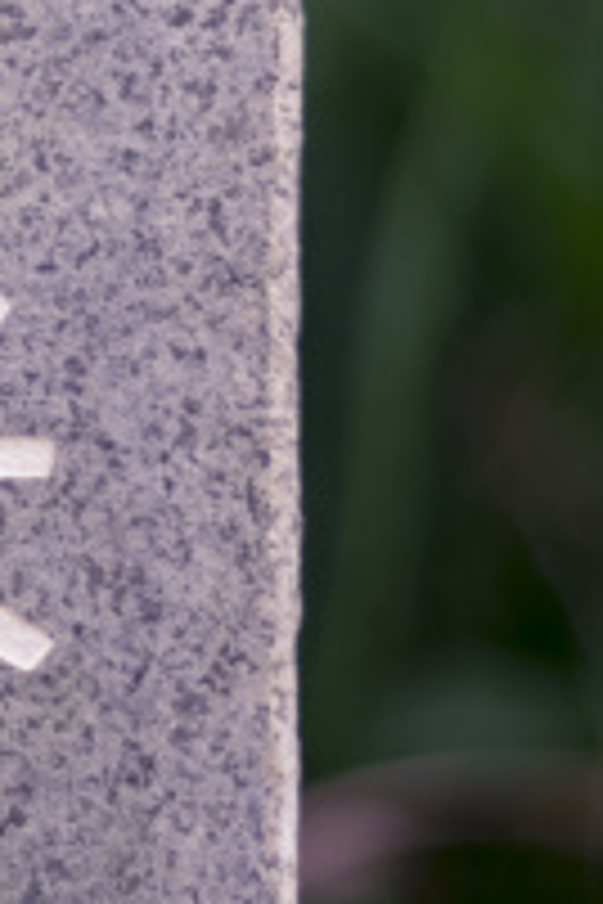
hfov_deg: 4.5
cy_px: -166
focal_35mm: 299
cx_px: -857
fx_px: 7512
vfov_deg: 6.8
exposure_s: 1/1250
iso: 50
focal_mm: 50
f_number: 1.4
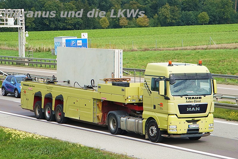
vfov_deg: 13.6
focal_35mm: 101
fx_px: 665
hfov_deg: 20.3
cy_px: 80
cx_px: 119
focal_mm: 67.1
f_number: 5.6
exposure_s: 1/4000
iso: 1250
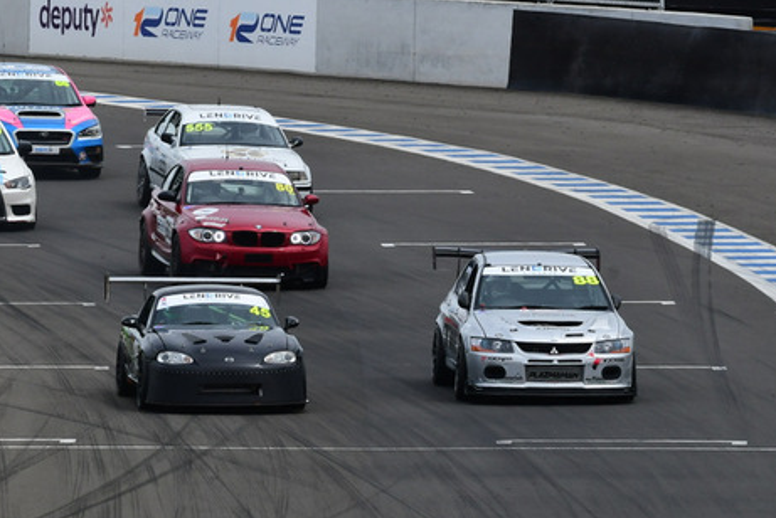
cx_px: 263
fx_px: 15162
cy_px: 298
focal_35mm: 703
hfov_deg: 2.9
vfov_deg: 2.0
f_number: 11
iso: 400
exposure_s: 1/640
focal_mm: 270
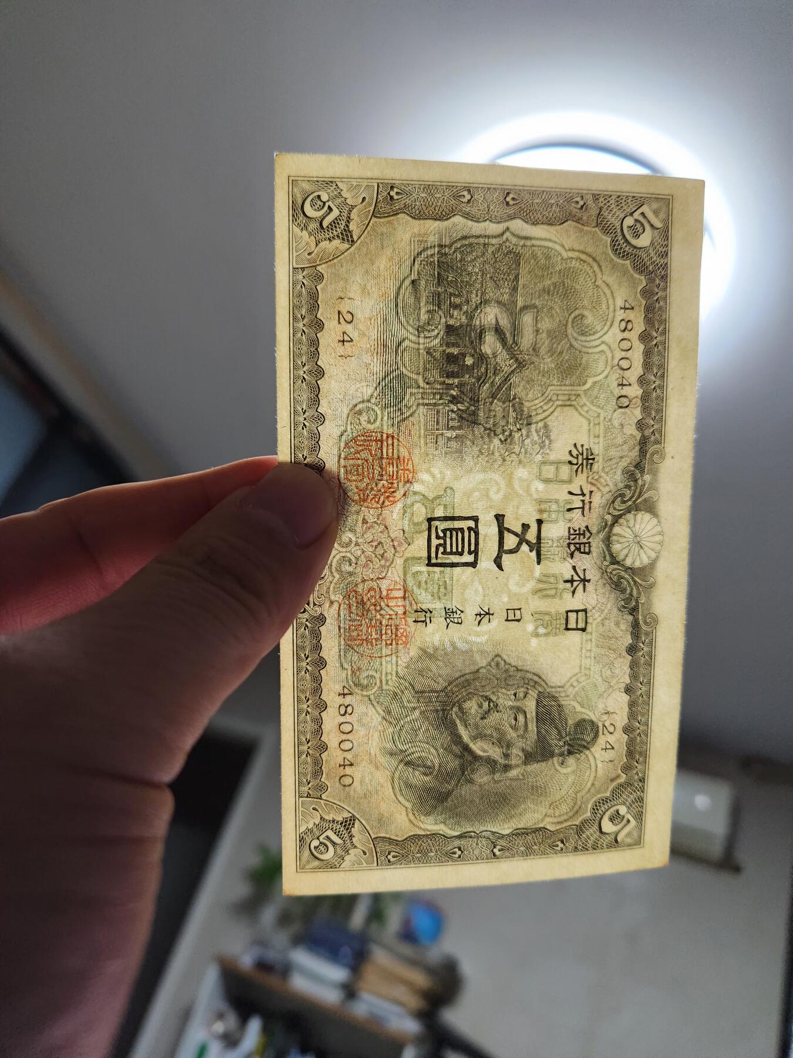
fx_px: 703
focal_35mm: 23
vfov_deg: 73.9
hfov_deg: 58.9
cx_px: 396
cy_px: 529
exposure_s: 1/100
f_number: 1.8
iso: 800
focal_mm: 5.4
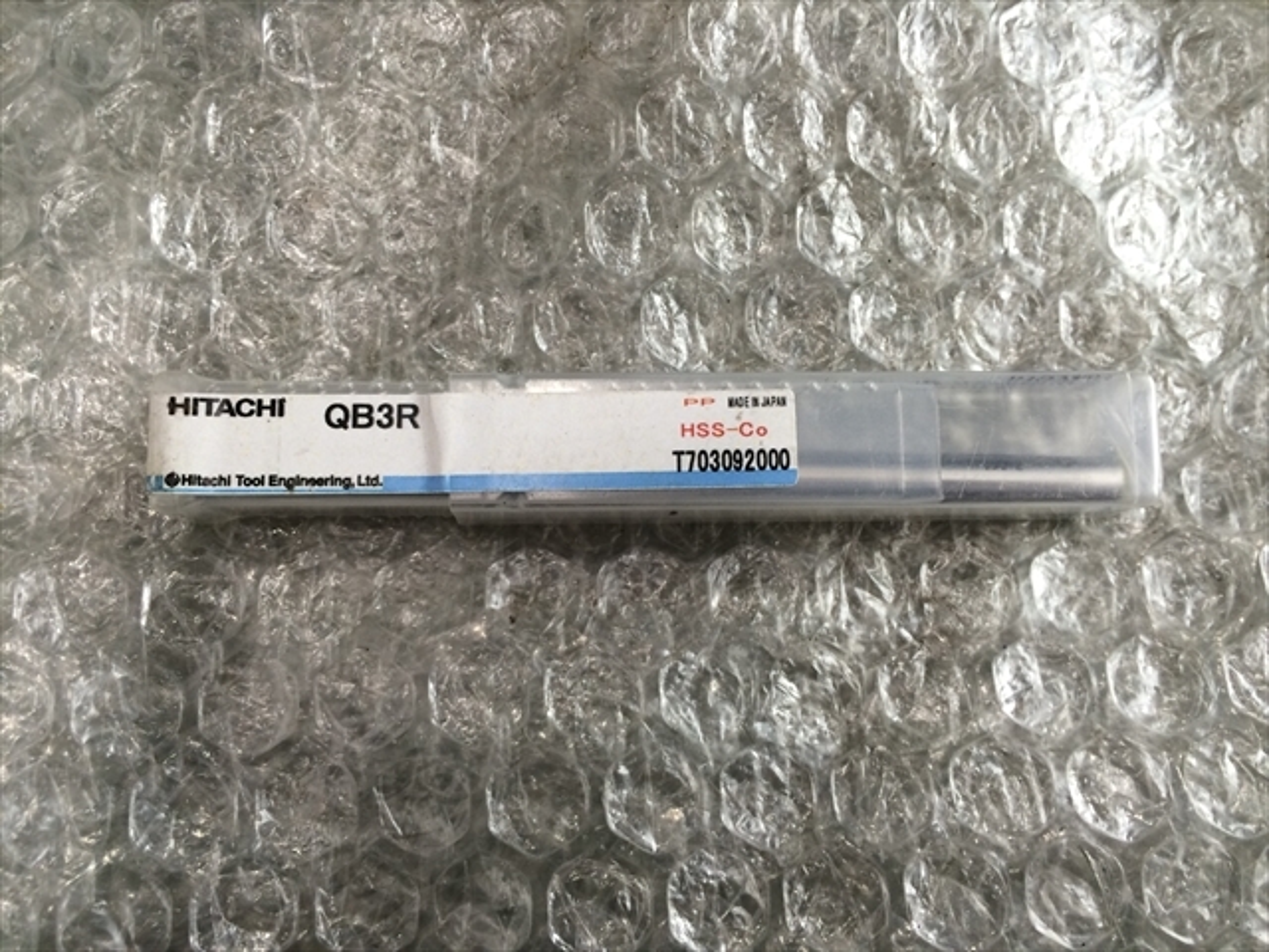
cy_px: 476
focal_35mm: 29
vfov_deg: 48.2
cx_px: 634
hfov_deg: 61.7
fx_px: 1063
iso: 80
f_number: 2.2
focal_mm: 4.15
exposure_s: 1/30
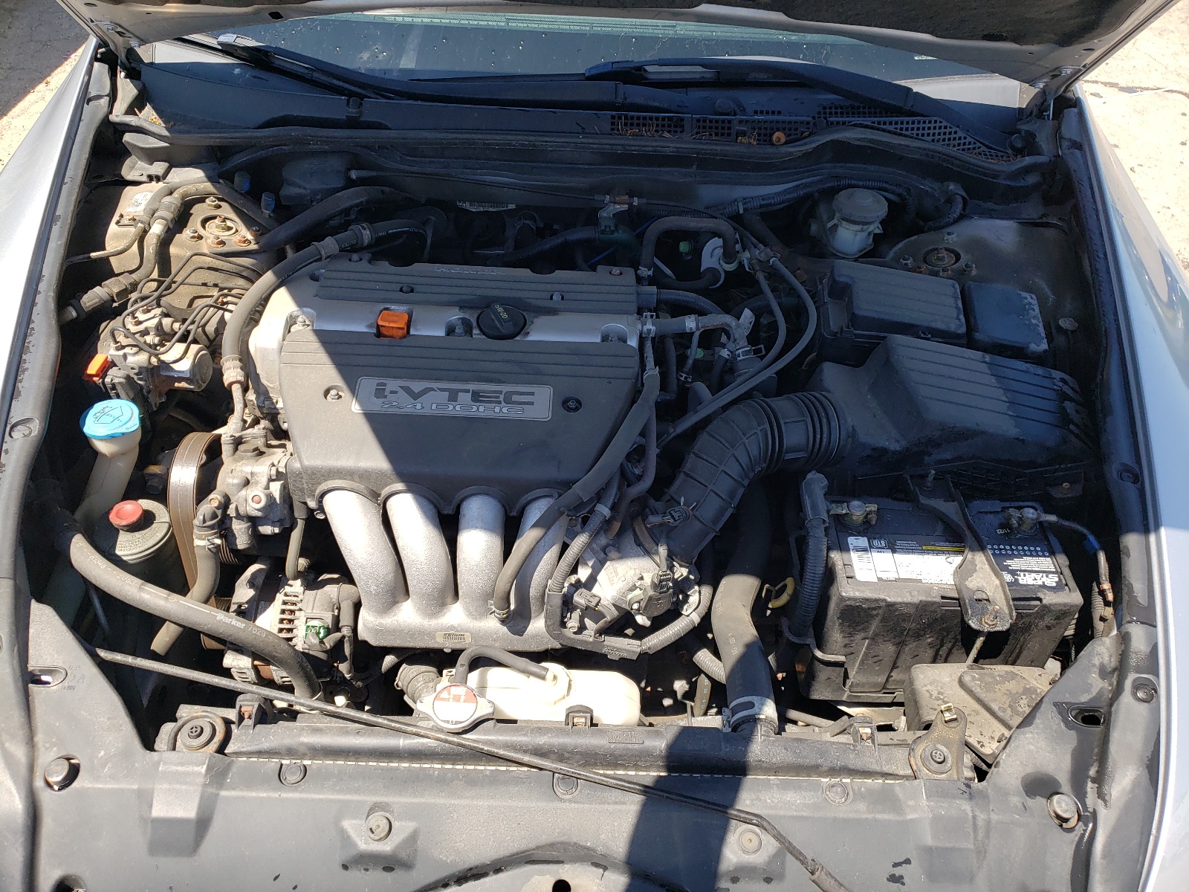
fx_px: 893
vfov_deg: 53.1
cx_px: 594
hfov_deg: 67.3
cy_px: 446
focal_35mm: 26
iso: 50
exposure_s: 1/1111
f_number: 1.5
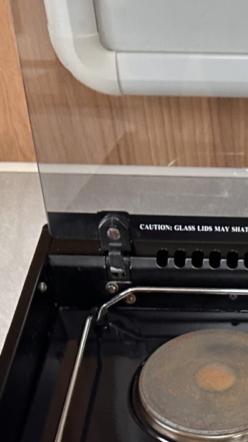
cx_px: 309
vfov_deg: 26.2
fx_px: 889
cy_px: 457
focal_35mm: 76
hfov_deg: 15.2
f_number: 1.78
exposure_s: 1/60
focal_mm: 6.86
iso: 320
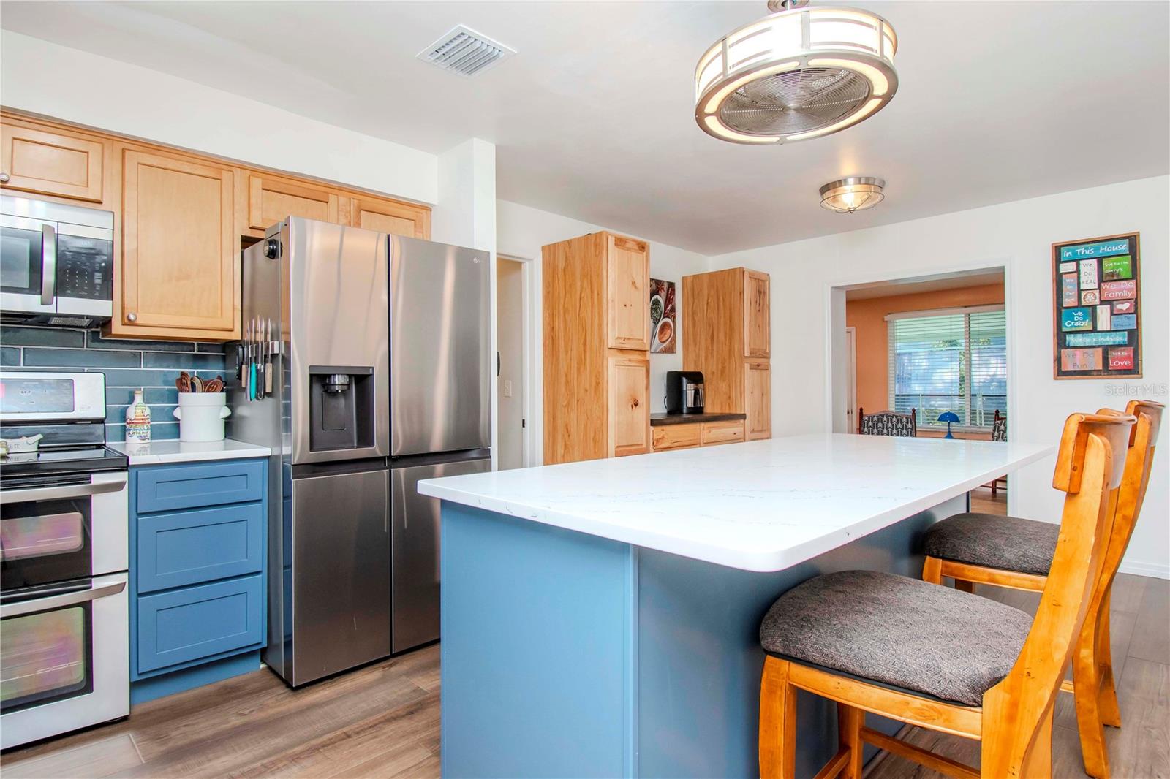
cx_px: 585
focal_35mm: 20
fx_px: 634
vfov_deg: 63.2
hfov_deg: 85.4
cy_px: 390
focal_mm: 13
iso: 500
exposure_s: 1/50
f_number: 8
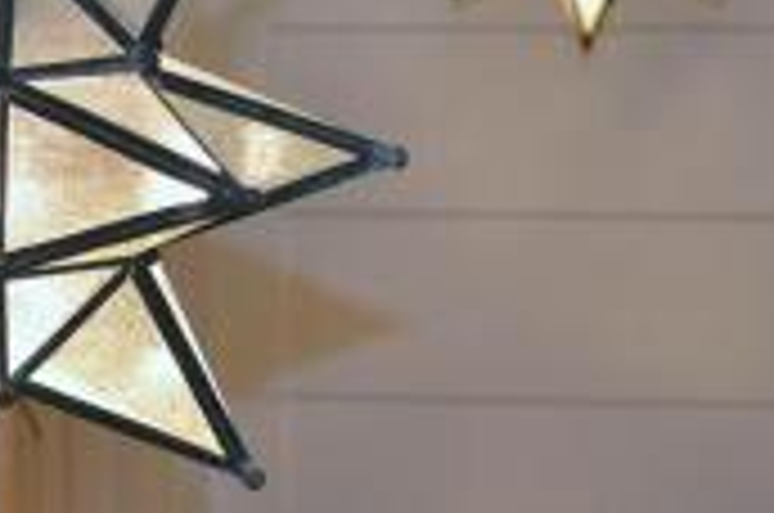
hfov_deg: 10.9
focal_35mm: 189
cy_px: -158
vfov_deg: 7.2
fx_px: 4056
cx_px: 346
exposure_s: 1/100
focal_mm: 30
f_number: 4.2
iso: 400
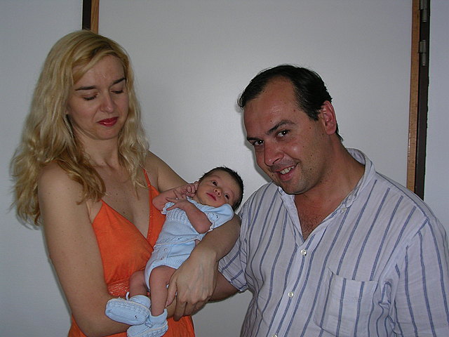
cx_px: 224
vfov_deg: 33.6
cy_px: 168
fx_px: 558
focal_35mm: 43
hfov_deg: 43.9
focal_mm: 6.6
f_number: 3
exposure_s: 1/60.1
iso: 50
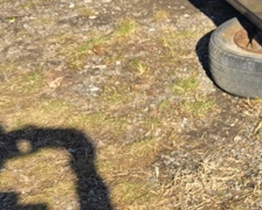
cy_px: -21
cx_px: 515
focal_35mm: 100
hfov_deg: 15.5
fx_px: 777
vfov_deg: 15.0
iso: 12
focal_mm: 6.3
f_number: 1.7
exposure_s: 1/560
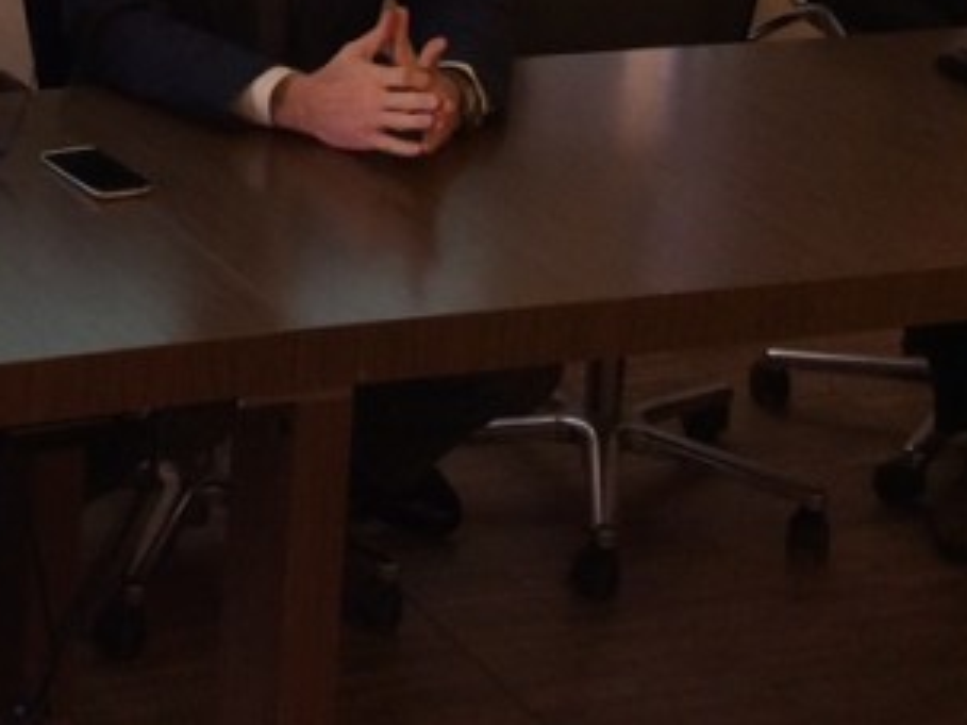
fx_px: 3016
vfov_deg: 13.0
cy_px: -350
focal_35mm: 108
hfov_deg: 17.6
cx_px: -83
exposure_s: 1/33
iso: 40
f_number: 2.4
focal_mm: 3.3
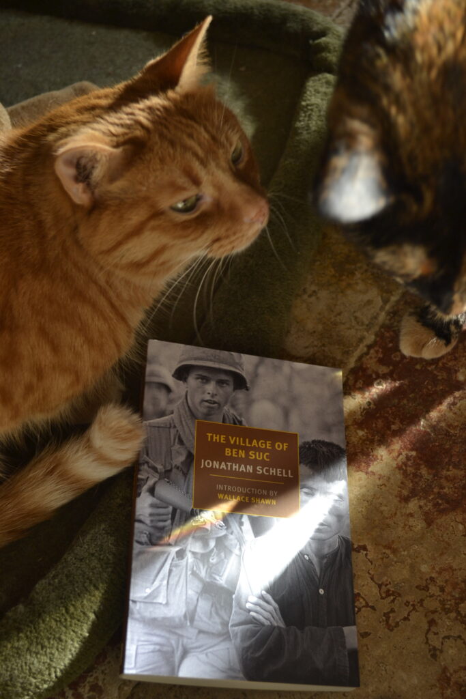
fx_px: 1019
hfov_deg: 25.8
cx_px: 233
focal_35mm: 52
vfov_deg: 37.8
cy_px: 350
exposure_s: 1/60
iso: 400
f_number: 5
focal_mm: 35
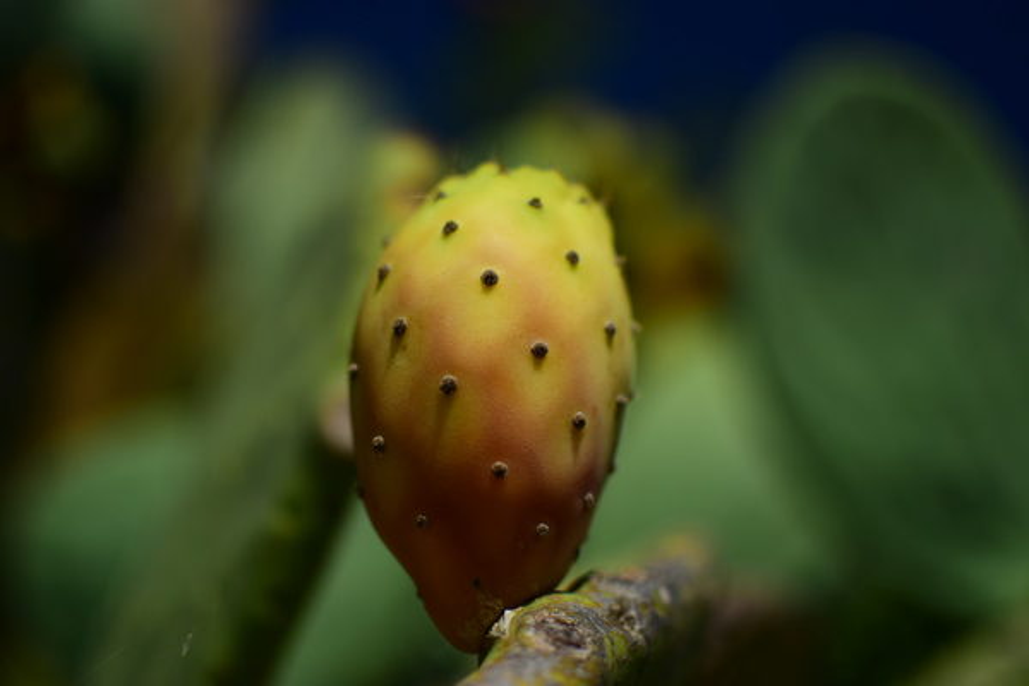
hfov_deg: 37.9
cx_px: 514
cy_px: 343
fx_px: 1501
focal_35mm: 52
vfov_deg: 25.8
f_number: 1.8
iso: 100
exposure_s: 1/4000
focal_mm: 35
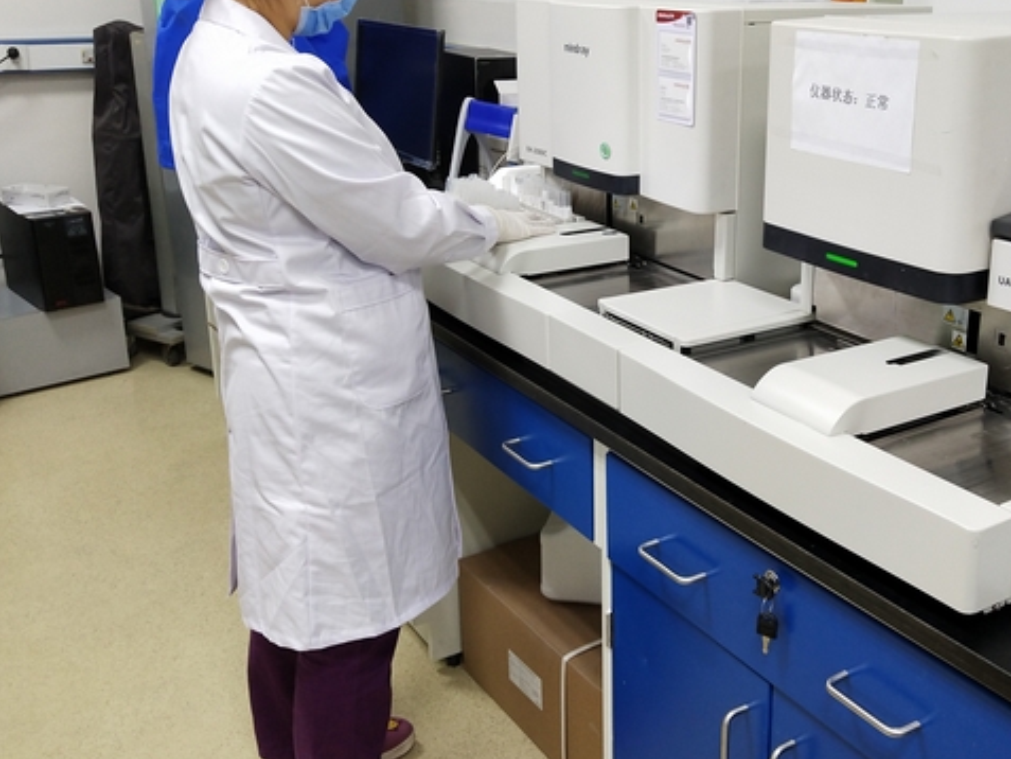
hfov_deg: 42.5
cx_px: 653
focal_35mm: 44
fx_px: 1285
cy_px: 321
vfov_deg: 32.8
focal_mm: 3.95
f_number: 1.8
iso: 211
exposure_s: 1/50
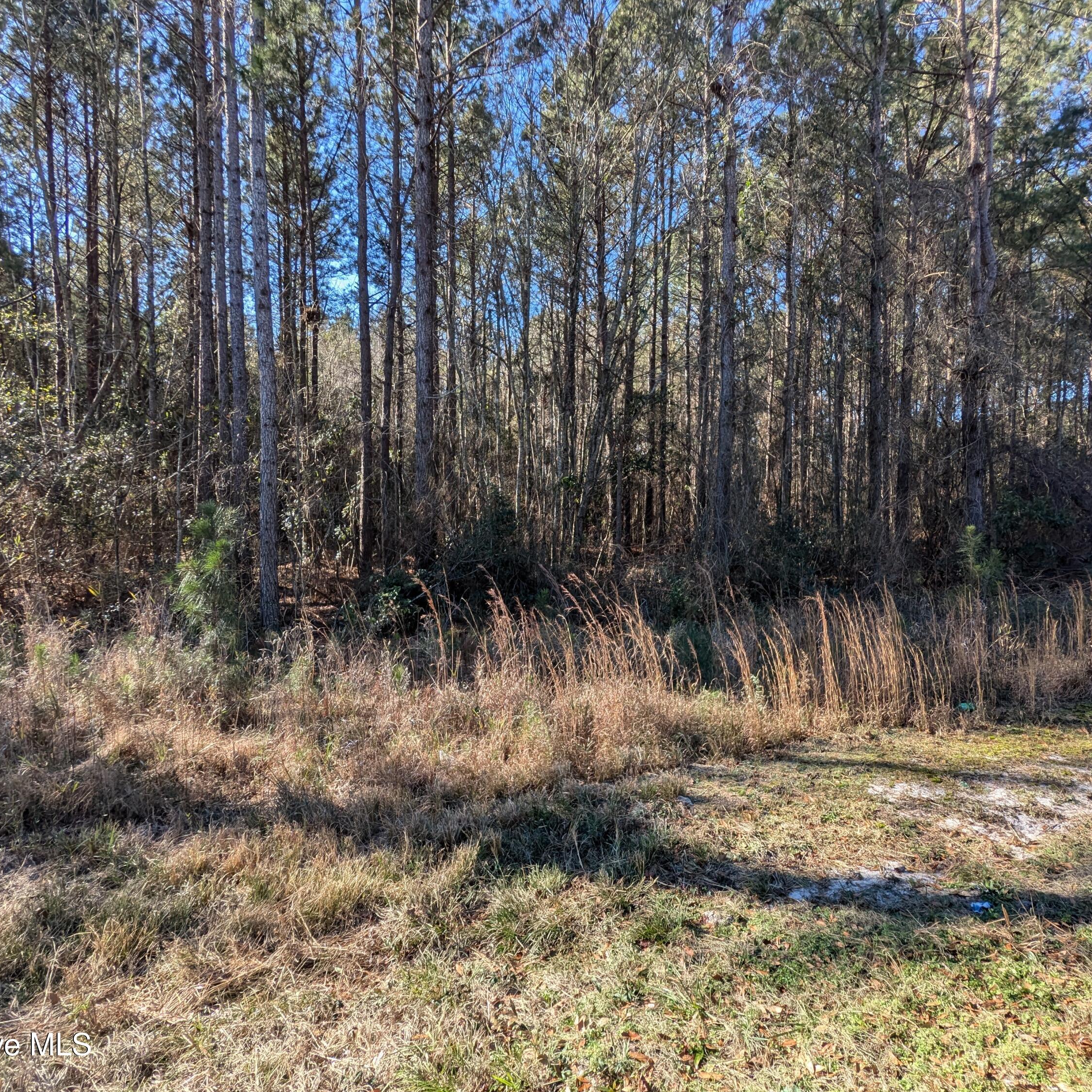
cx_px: 590
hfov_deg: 77.5
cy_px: 544
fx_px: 678
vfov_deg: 77.7
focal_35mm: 19
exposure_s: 1/340
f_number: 2.2
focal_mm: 2.35
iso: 41
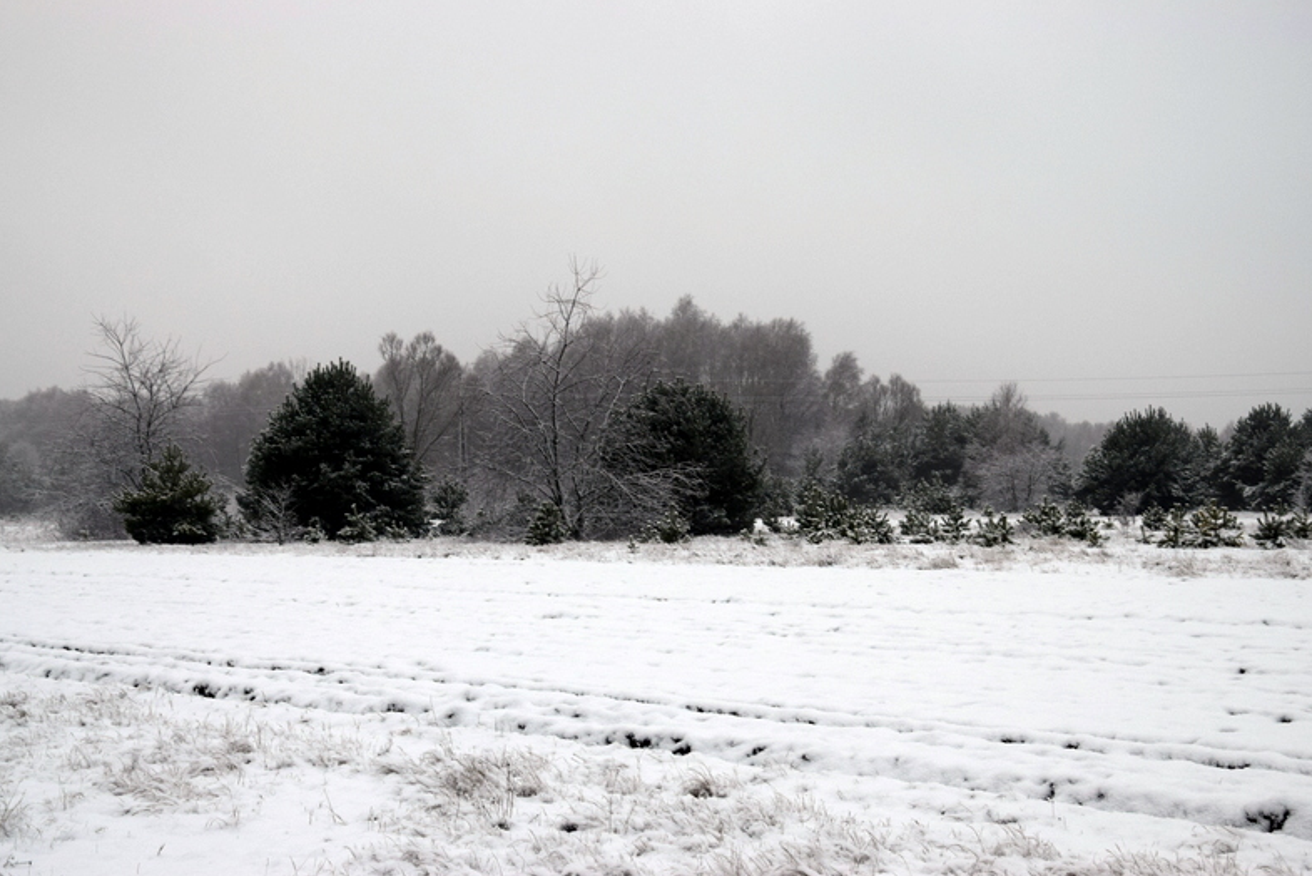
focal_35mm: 54
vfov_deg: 25.3
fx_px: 1951
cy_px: 440
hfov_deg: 37.2
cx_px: 653
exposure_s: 1/160
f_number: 9
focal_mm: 35
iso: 400
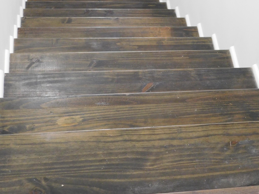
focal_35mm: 66
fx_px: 494
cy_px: 80
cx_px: 154
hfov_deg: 29.3
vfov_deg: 22.2
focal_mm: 8
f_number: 3.7
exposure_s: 1/10
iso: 400
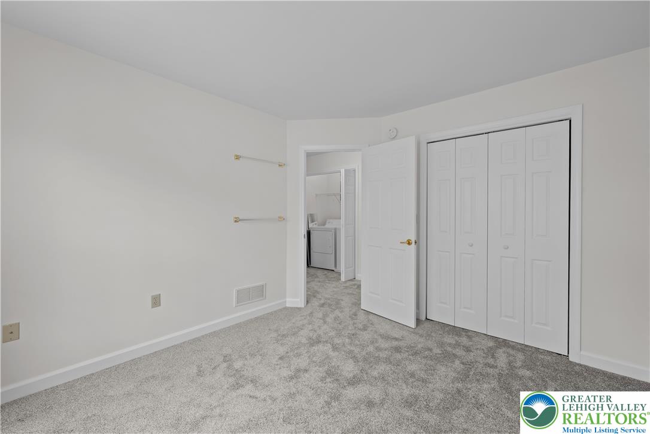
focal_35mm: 14
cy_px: 217
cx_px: 325
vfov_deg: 81.2
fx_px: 253
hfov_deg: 104.3
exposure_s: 1/5
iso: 320
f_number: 9
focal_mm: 14
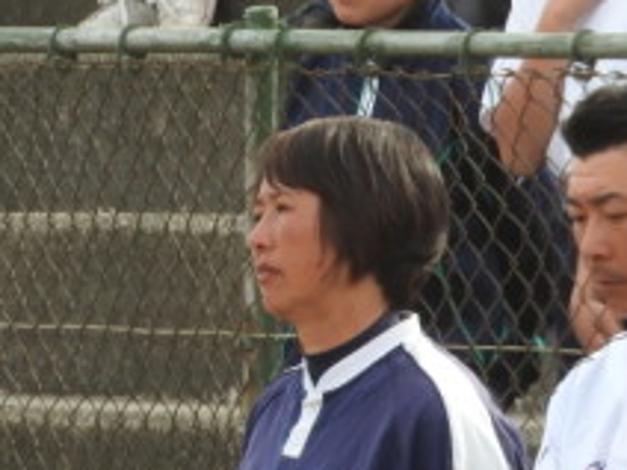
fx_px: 18493
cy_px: 517
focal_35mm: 1021
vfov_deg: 1.5
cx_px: 884
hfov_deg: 1.9
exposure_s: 1/125
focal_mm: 64.5
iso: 100
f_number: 5.6
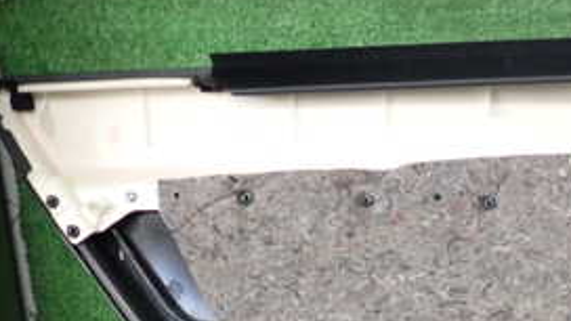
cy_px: 380
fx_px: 1090
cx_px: 558
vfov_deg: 16.1
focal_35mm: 72
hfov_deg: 27.8
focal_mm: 5.4
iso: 200
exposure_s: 1/50
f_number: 2.3
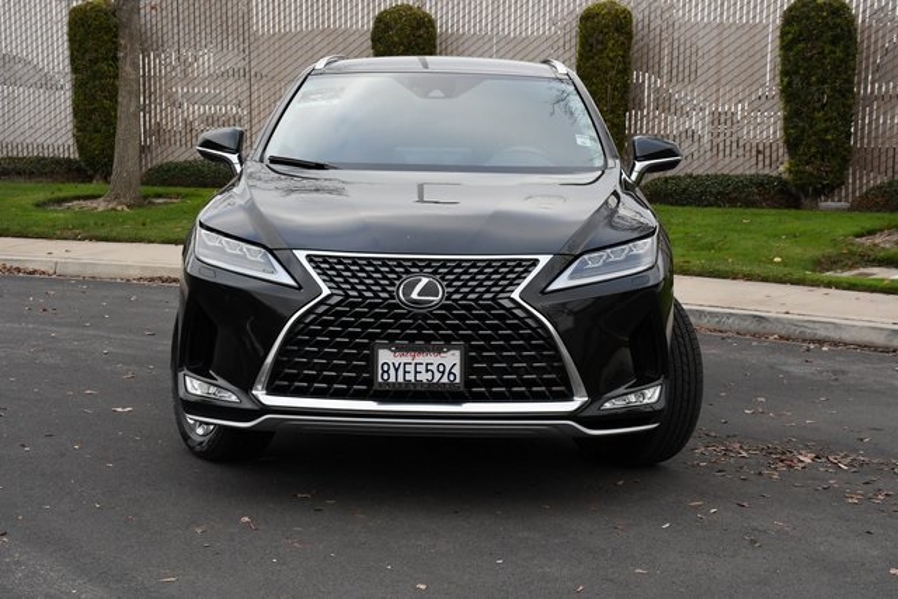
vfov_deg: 20.3
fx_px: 1672
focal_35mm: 67
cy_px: 300
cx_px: 449
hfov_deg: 30.1
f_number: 8
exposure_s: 1/1000
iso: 3200
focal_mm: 45
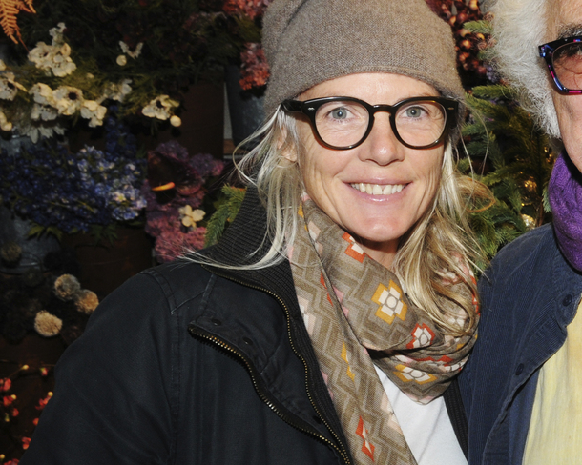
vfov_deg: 18.5
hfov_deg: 22.2
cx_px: 575
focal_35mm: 83
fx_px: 1430
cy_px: 300
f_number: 8
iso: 500
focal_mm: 24
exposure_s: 1/60
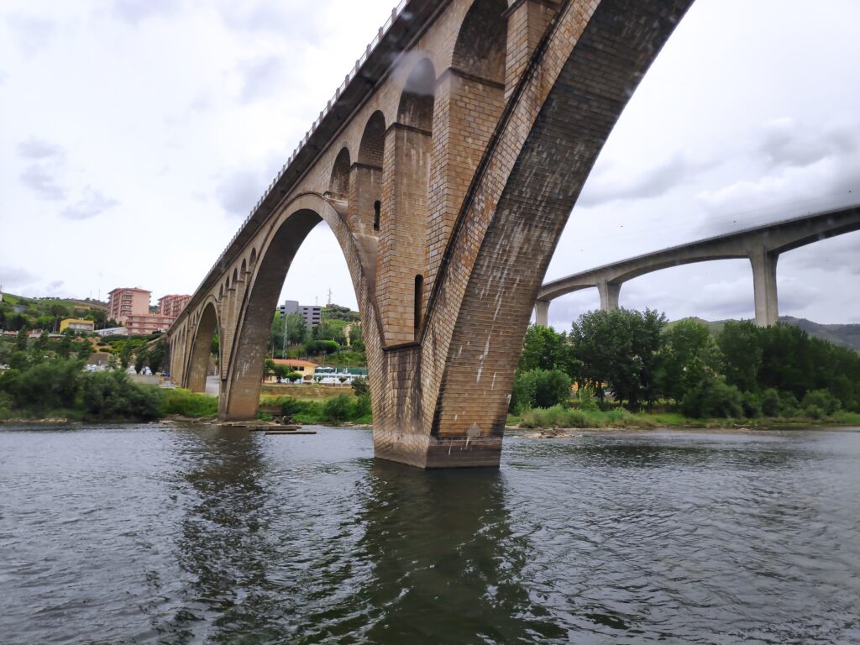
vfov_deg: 66.0
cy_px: 322
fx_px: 497
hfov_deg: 81.7
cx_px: 430
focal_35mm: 20
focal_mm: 3.94
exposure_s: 1/1116
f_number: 1.9
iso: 100
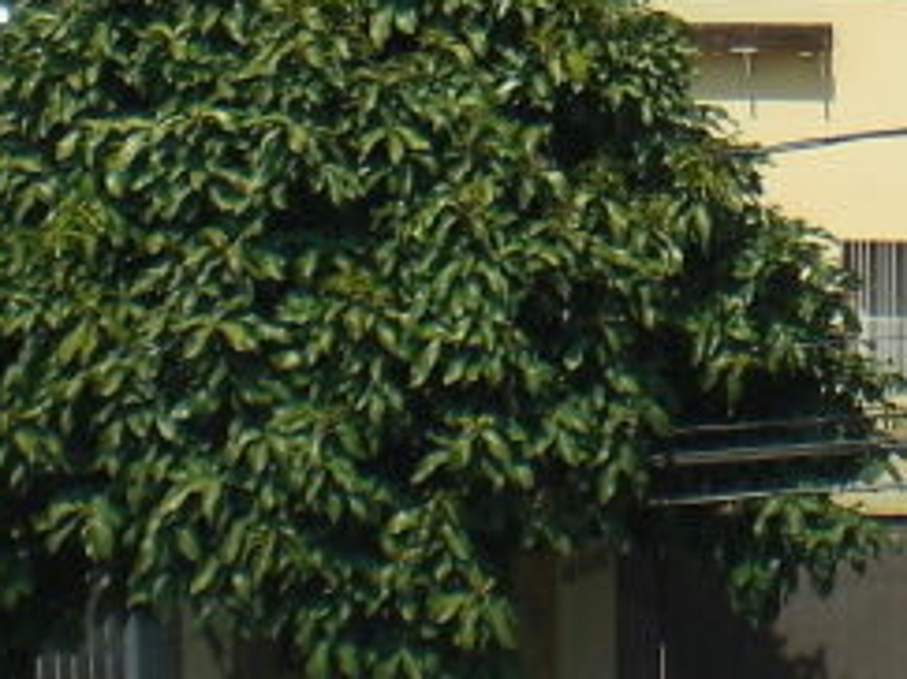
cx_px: 1026
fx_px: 4190
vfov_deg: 8.9
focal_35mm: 160
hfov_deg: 12.1
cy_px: -515
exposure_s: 1/320
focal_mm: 6.3
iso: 50
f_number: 4.4
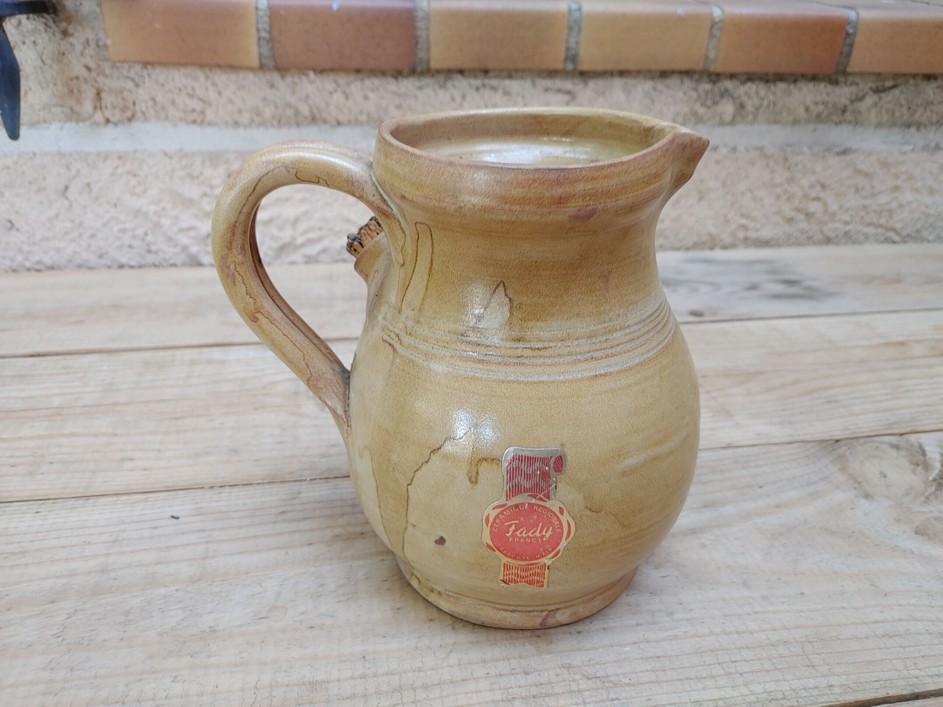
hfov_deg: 67.3
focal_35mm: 26
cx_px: 472
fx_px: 708
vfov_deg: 53.1
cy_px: 354
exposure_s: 1/100
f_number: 1.8
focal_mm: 4.81
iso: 150
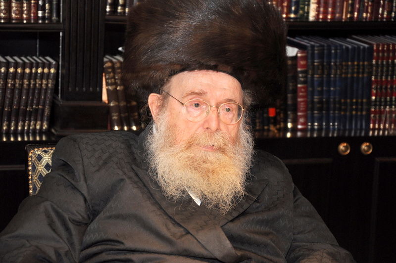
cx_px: 198
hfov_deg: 16.1
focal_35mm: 128
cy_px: 132
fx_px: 1401
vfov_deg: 10.7
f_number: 5.6
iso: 400
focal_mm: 85
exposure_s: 1/60
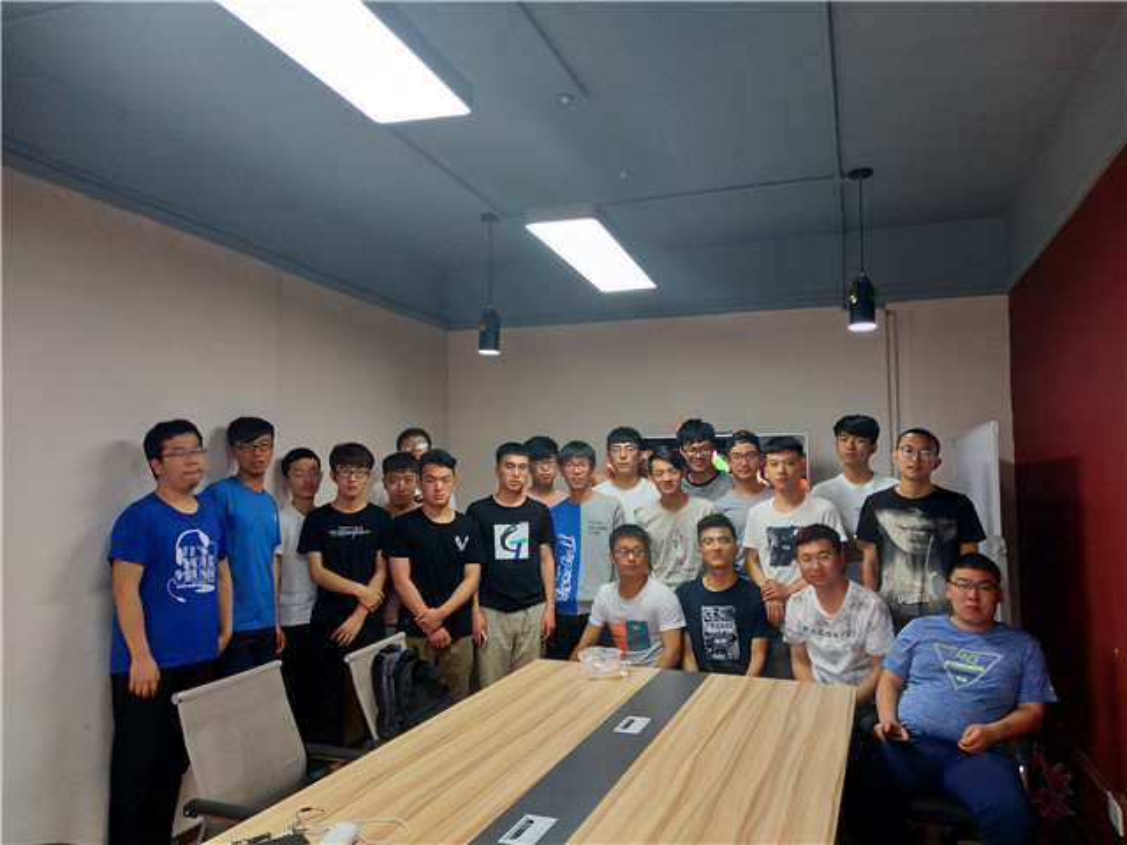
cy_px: 422
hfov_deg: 67.3
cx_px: 564
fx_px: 846
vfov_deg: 53.1
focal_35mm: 26
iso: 116
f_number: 2
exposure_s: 1/50
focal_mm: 3.88
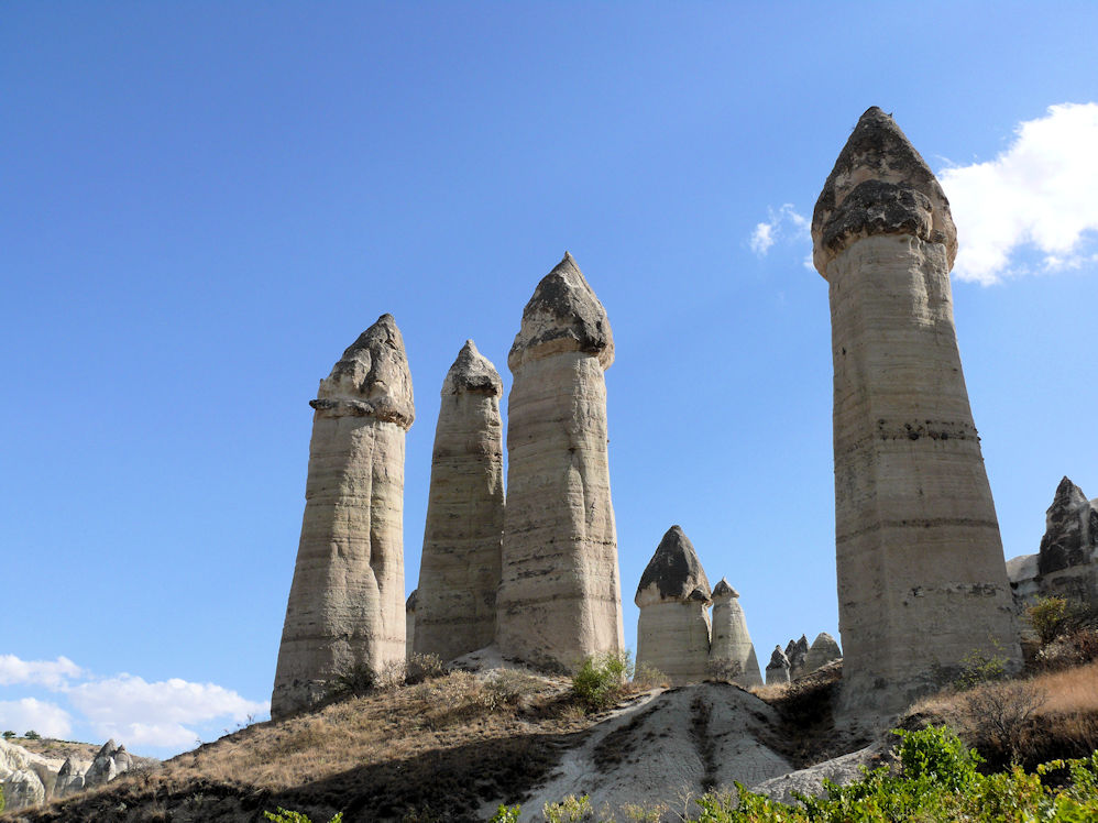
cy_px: 412
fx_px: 1110
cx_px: 549
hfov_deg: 52.6
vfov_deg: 40.7
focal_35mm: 35
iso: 100
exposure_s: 1/500
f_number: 5.6
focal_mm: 7.4
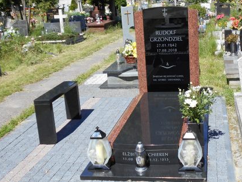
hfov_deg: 36.4
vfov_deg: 28.0
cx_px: 164
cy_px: 79
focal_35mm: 52
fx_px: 364
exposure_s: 1/640
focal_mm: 5.8
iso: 80
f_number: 3.6
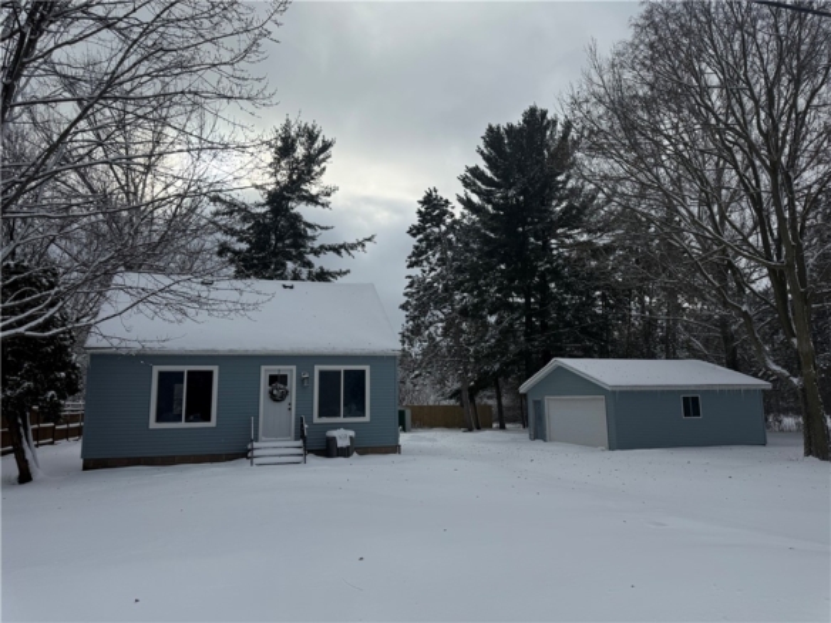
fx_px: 576
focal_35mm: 24
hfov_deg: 71.6
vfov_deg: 56.8
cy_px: 312
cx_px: 416
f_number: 1.78
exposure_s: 1/11905
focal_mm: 6.76
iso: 125
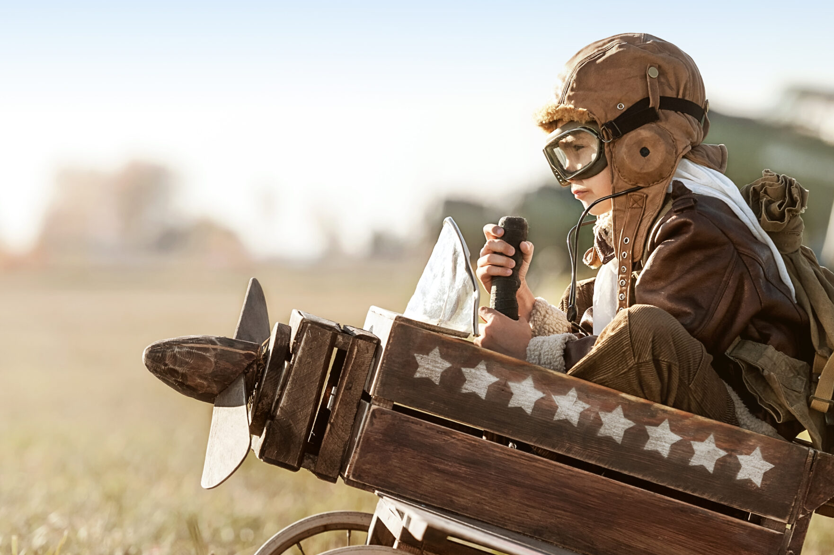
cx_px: 386
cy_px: 362
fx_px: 5718
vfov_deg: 5.6
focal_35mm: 247
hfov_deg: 8.3
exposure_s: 1/1600
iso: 200
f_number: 4
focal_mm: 170
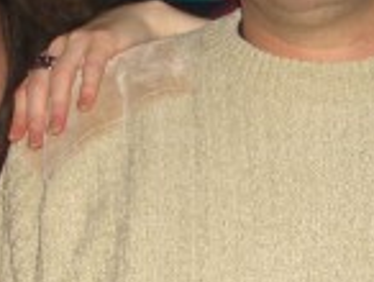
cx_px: 195
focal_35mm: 156
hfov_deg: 12.6
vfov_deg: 9.5
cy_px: 120
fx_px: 1688
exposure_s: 1/60
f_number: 2.8
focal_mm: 7.9
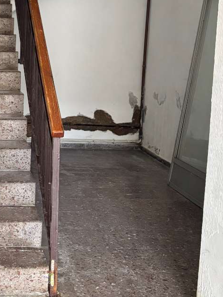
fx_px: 532
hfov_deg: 22.8
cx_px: 2
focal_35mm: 62
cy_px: 100
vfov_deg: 31.0
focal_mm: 5.96
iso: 500
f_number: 1.6
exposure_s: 1/60
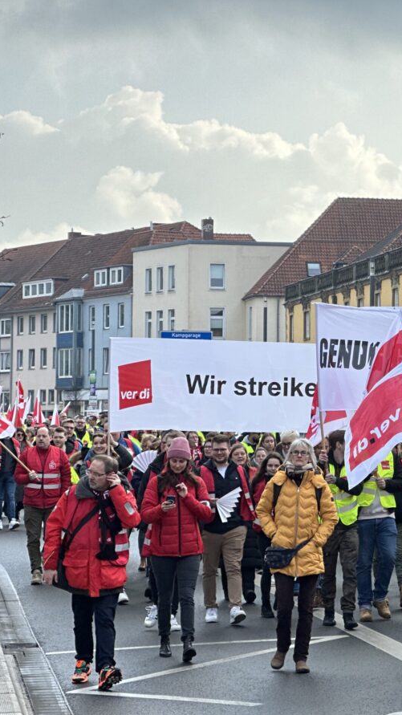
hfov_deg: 10.5
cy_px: 360
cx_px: 479
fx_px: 2142
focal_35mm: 113
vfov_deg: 18.9
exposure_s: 1/299
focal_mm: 9
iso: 32
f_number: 2.8
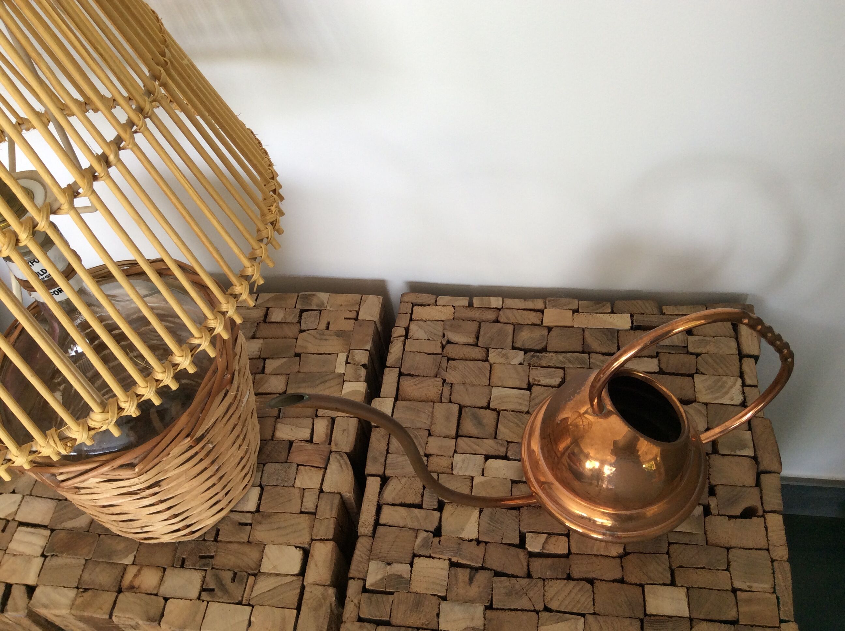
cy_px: 316
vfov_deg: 44.1
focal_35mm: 32
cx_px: 422
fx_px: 780
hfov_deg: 56.9
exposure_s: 1/50
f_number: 2.4
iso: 40
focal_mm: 3.3
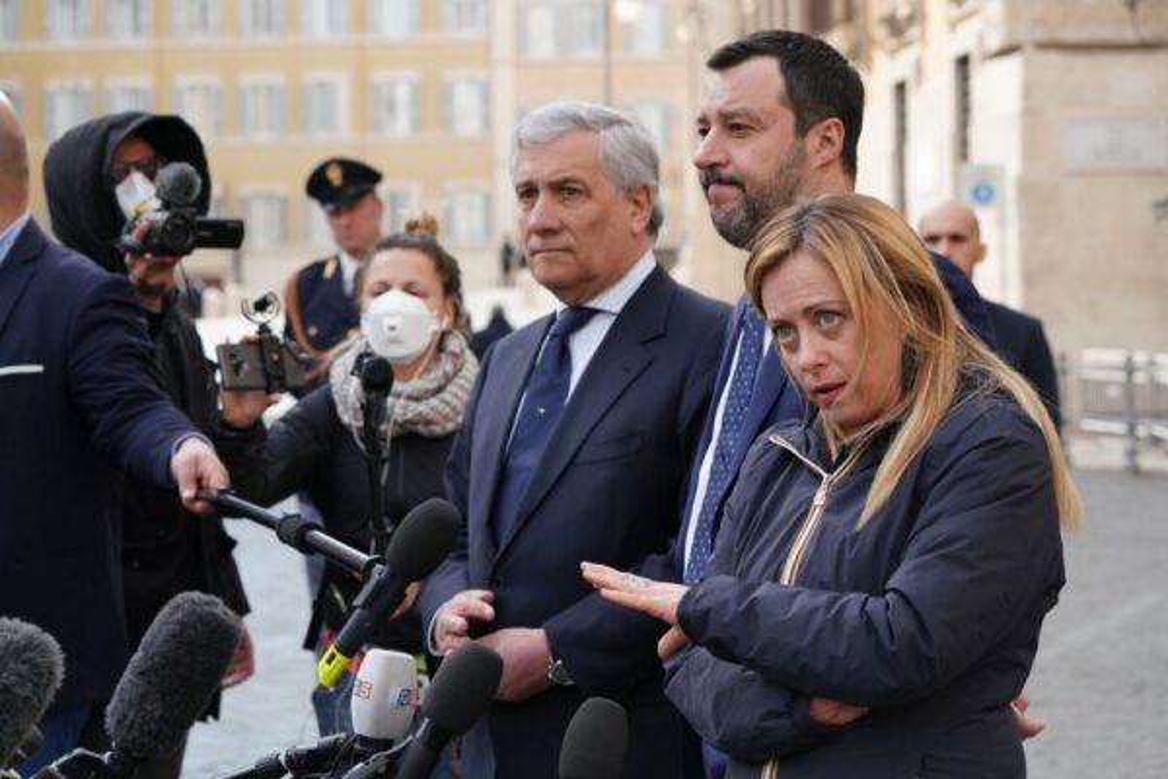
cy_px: 390
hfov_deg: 20.4
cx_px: 584
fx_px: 3244
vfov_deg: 13.7
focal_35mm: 100
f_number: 8
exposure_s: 1/500
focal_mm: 100
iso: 800
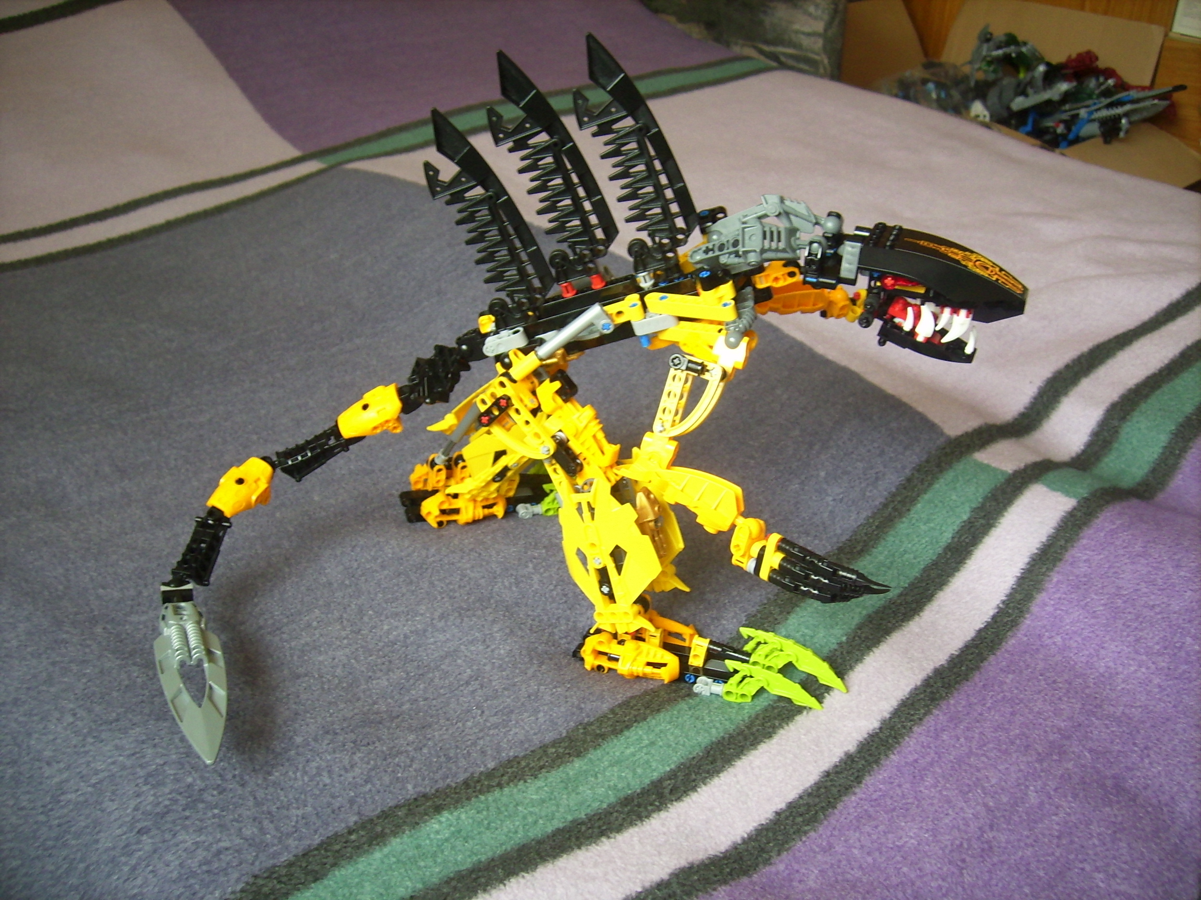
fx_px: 1110
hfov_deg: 56.8
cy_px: 450
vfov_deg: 44.2
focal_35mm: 32
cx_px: 600
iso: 50
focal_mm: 5.99
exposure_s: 1/19
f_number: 2.8
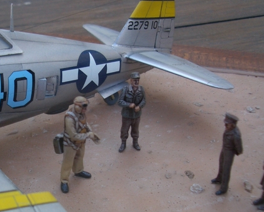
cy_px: 143
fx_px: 508
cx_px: 65
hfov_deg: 28.7
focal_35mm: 65
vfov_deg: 23.4
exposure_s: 1/100
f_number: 2.6
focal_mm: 5.8
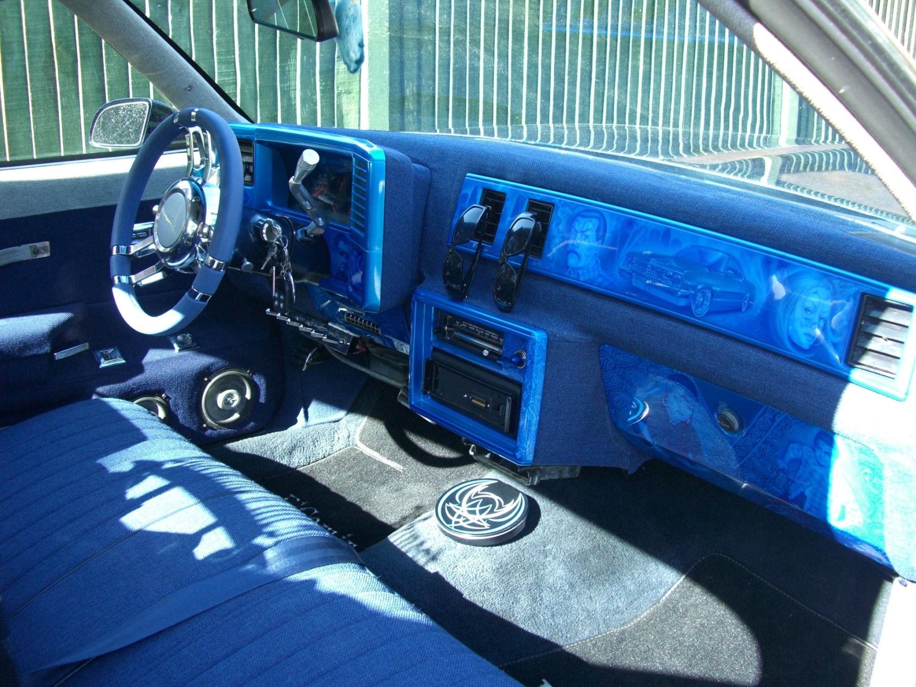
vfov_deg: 37.7
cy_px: 344
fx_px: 1006
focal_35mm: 38
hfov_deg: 49.0
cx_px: 458
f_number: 2.8
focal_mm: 7.9
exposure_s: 1/80
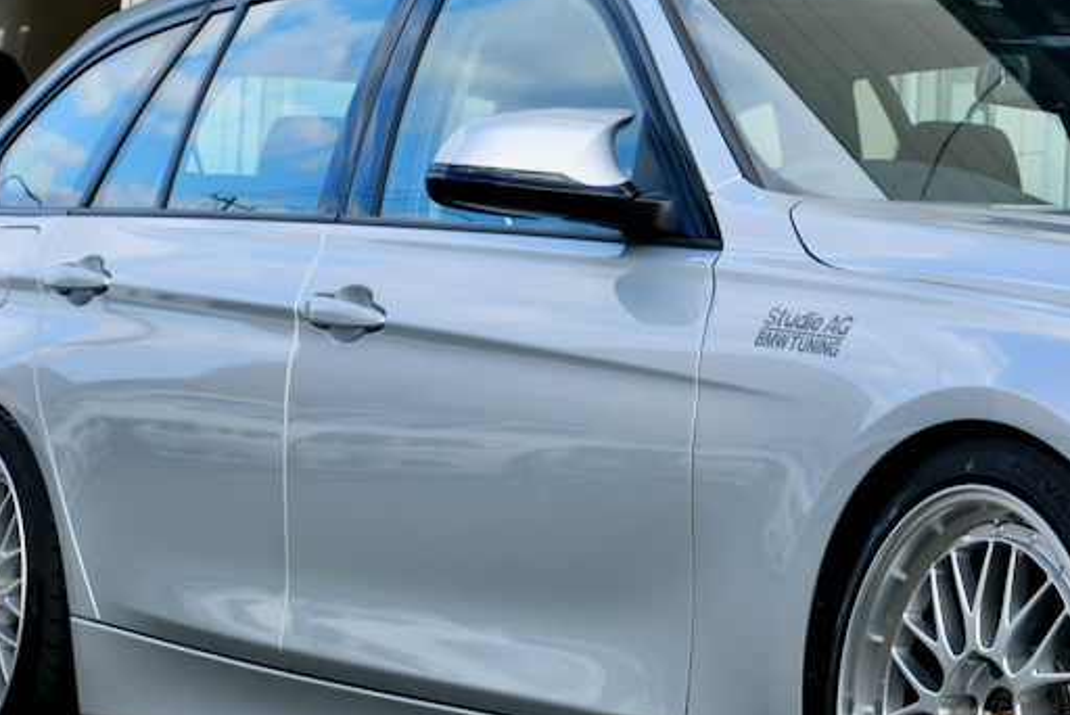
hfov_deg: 13.1
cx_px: 1053
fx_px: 4609
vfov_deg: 8.9
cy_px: 225
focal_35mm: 155
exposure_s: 1/80
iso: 320
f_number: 11
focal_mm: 62
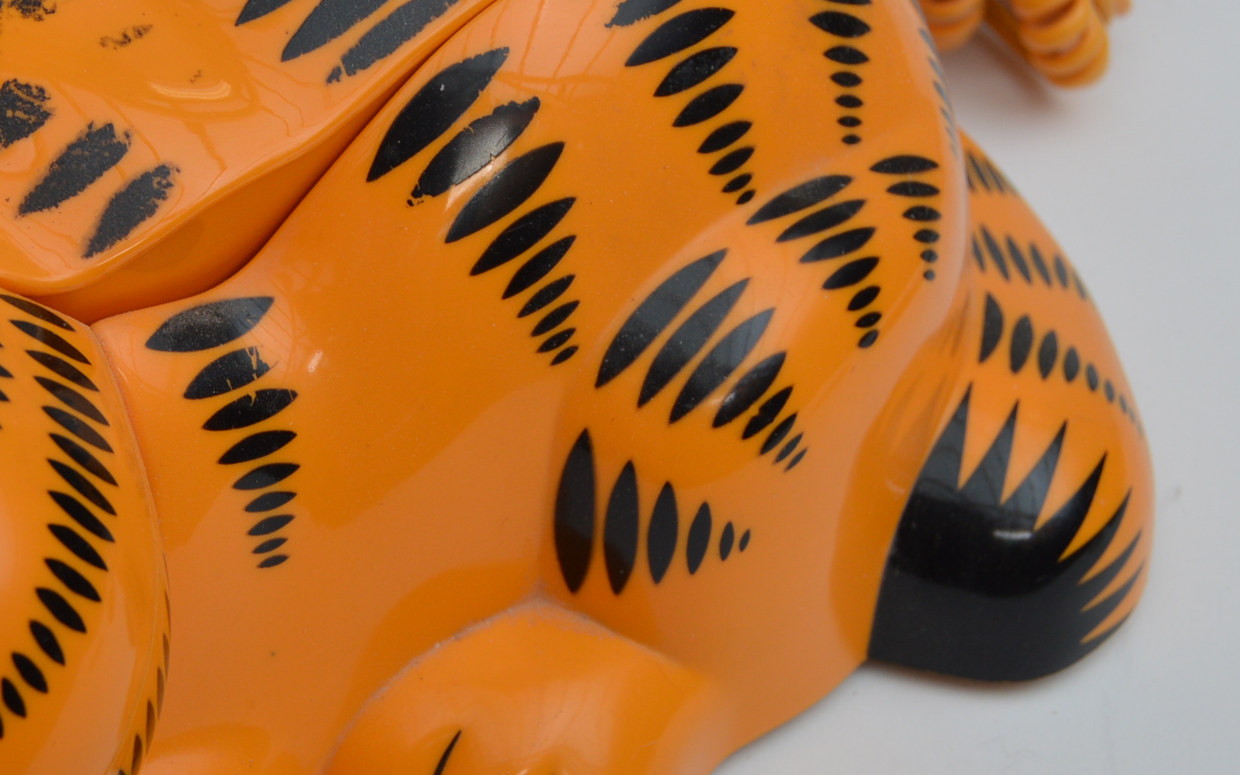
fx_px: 3751
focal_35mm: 111
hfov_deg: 18.6
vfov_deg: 11.8
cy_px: 382
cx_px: 234
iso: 200
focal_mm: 38
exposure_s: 1/200
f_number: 5
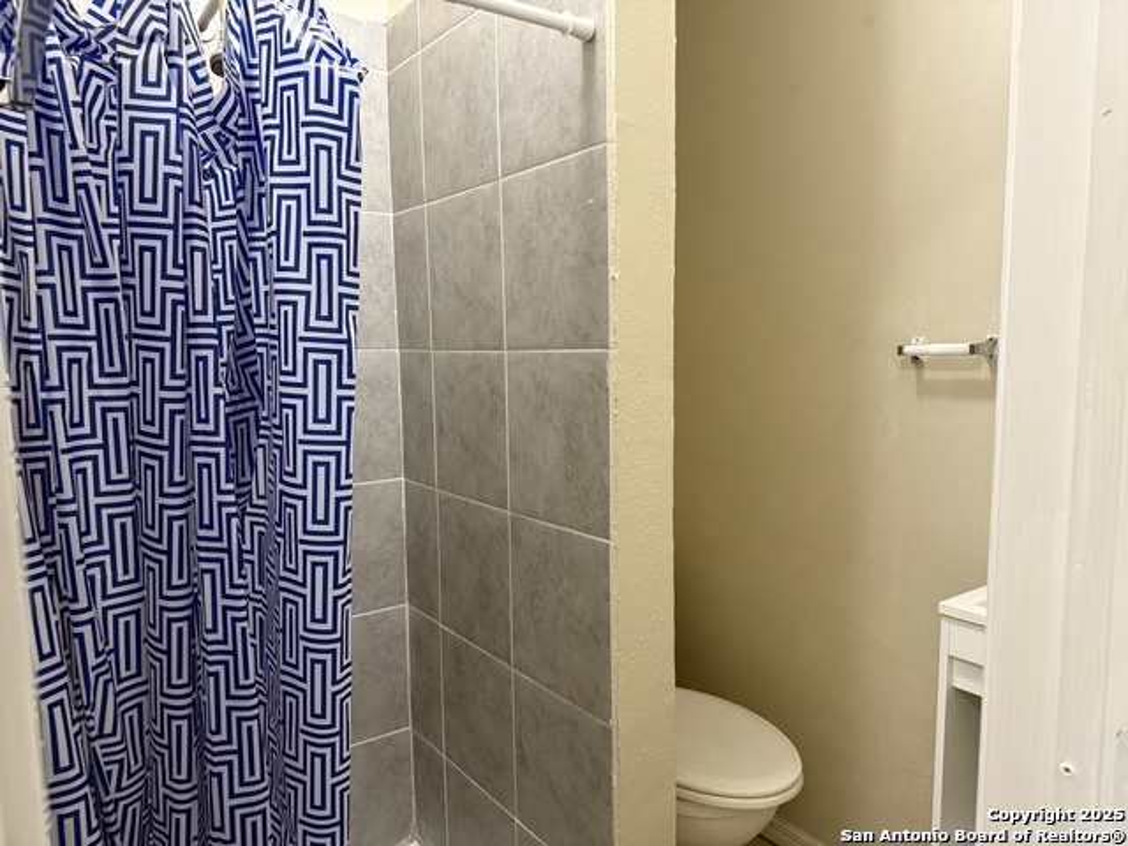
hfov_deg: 71.6
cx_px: 564
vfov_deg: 56.8
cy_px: 423
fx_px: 782
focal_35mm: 24
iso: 400
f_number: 1.78
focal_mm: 6.76
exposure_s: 1/60
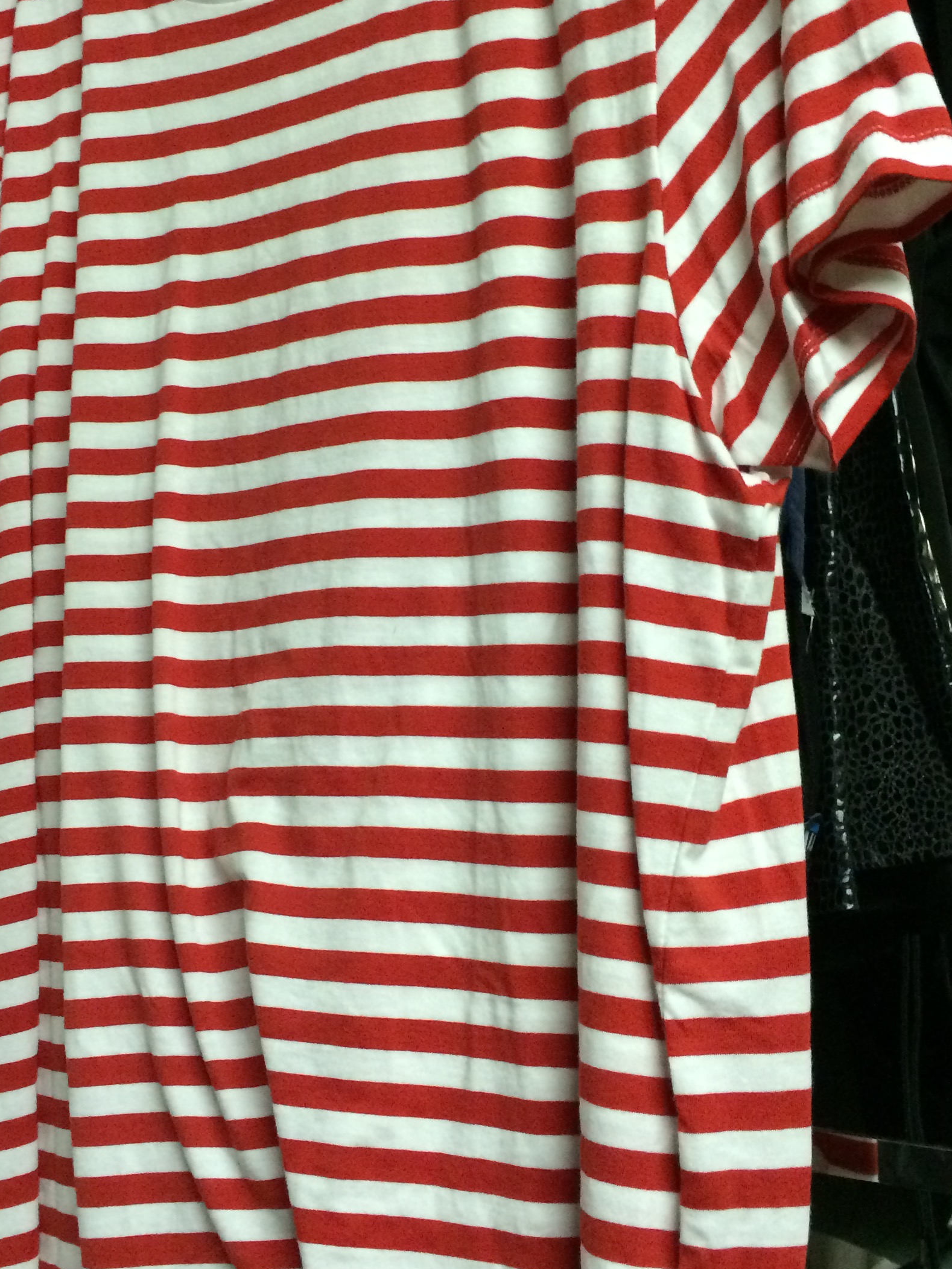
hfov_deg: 32.1
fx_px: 1650
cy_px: 548
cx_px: 405
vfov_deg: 42.0
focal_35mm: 45
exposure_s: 1/20
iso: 320
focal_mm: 4.15
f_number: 2.2
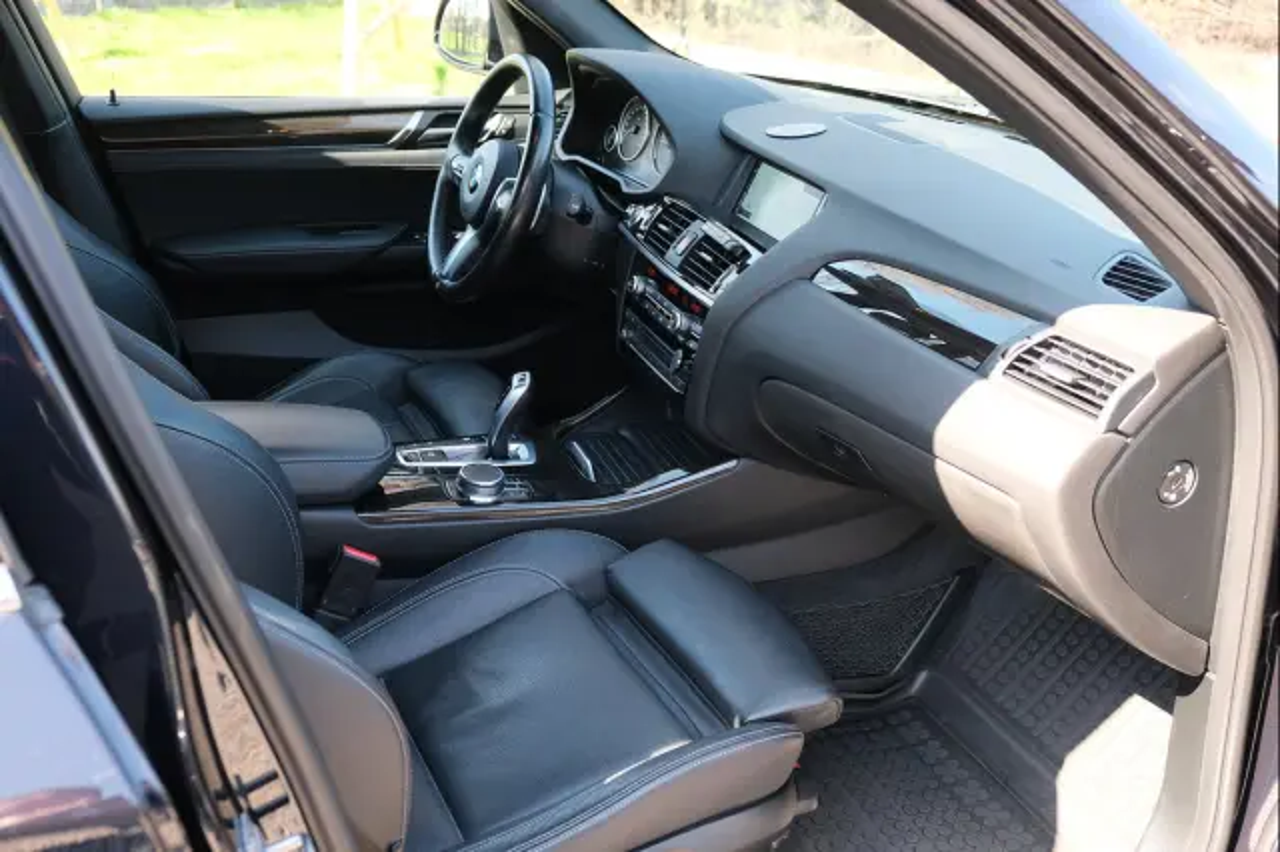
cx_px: 640
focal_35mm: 35
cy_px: 426
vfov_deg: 37.8
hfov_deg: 54.5
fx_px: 1244
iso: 320
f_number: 3.6
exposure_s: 1/70
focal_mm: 23.3
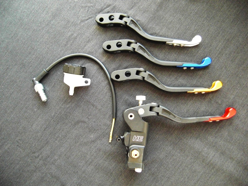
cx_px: 124
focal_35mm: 28
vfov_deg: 49.7
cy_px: 93
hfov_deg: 63.4
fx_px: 201
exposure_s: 1/100
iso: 400
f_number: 2.6
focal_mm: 4.9
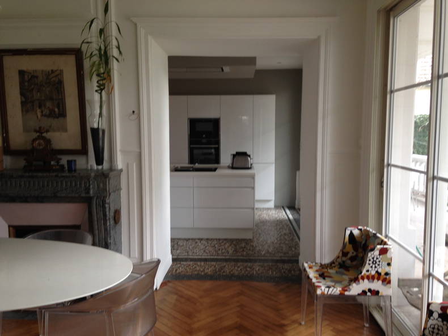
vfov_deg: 42.9
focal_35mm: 33
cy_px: 168
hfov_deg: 55.4
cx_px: 224
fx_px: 427
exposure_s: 1/24
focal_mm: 4.12
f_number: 2.4
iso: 50
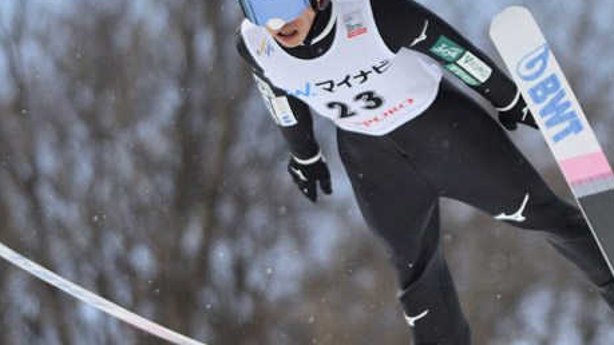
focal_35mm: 740
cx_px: 405
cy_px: 227
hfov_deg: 2.9
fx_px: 12046
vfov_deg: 1.6
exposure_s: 1/2500
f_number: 4
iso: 200
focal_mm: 300
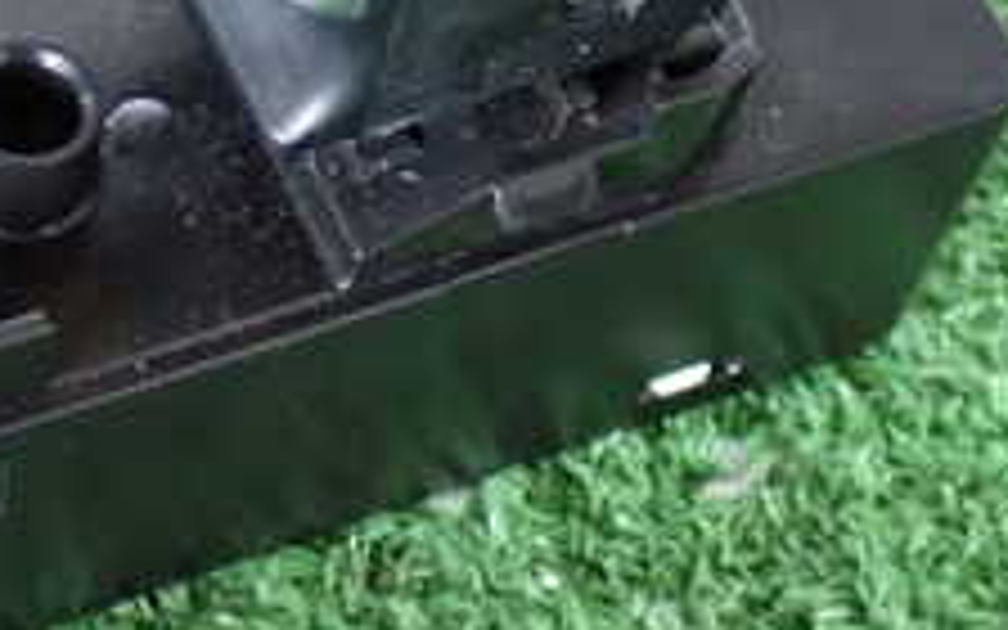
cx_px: 153
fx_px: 3434
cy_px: 180
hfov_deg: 16.5
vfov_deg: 10.5
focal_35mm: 125
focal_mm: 7.84
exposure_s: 1/15
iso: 800
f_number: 2.9
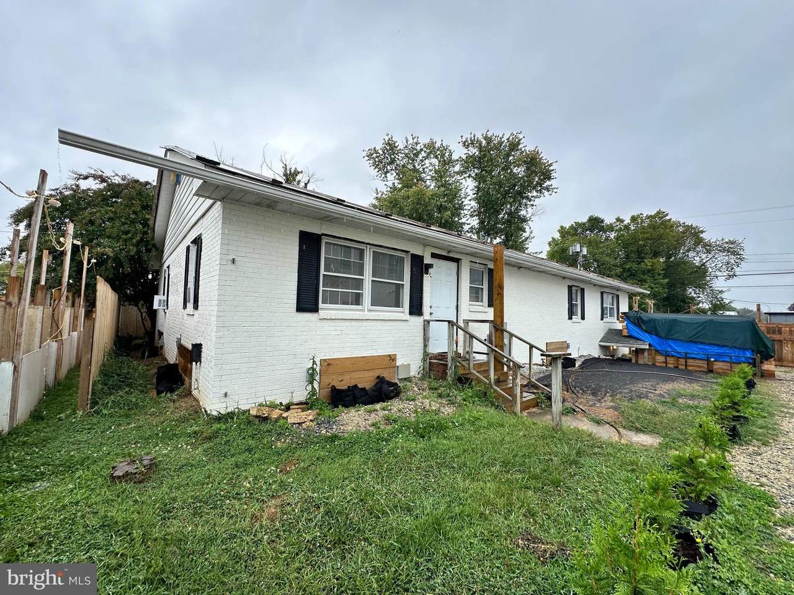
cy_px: 298
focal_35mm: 14
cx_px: 397
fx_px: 321
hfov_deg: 102.1
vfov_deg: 85.7
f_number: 2.2
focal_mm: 2.22
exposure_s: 1/690
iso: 40
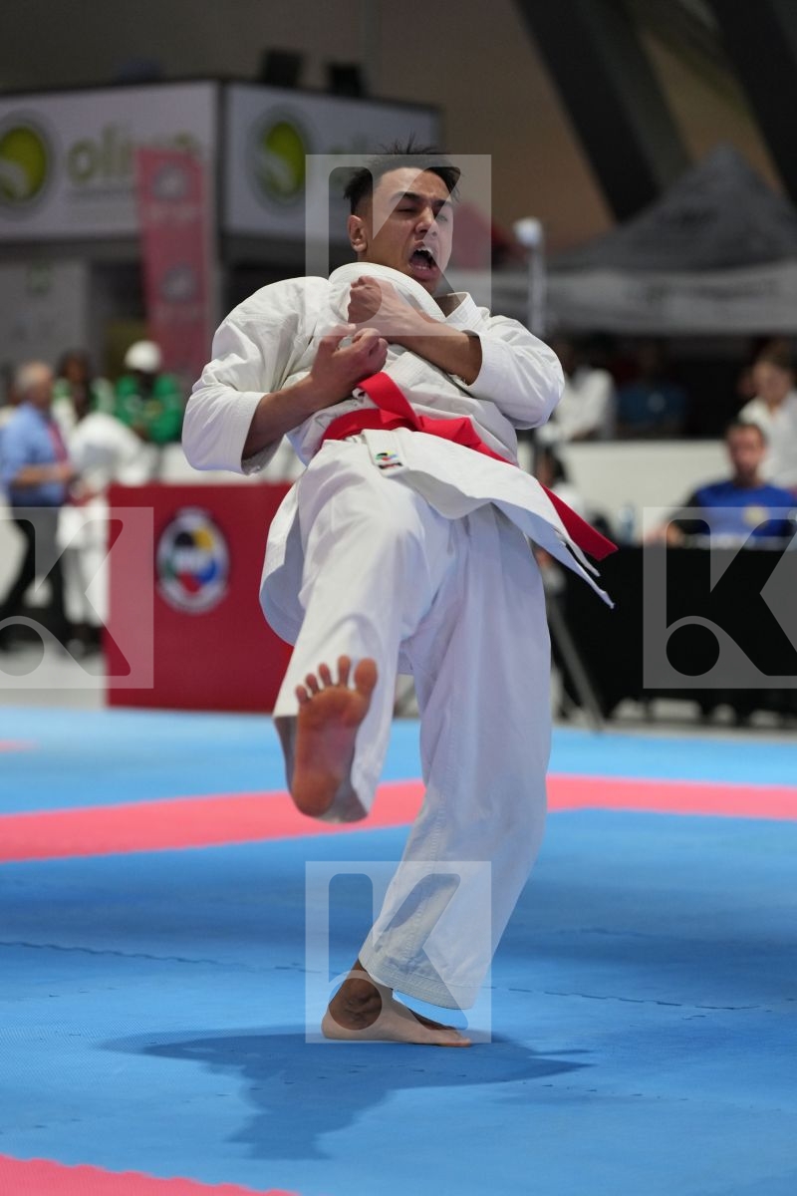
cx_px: 398
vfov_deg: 17.2
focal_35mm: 119
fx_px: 3951
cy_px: 598
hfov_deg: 11.5
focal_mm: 119
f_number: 2.8
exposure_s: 1/250
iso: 2500
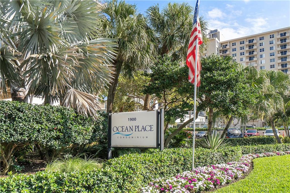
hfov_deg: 67.4
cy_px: 96
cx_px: 145
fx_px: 217
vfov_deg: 47.9
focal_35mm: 27
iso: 200
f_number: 9
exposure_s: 1/250
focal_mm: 18
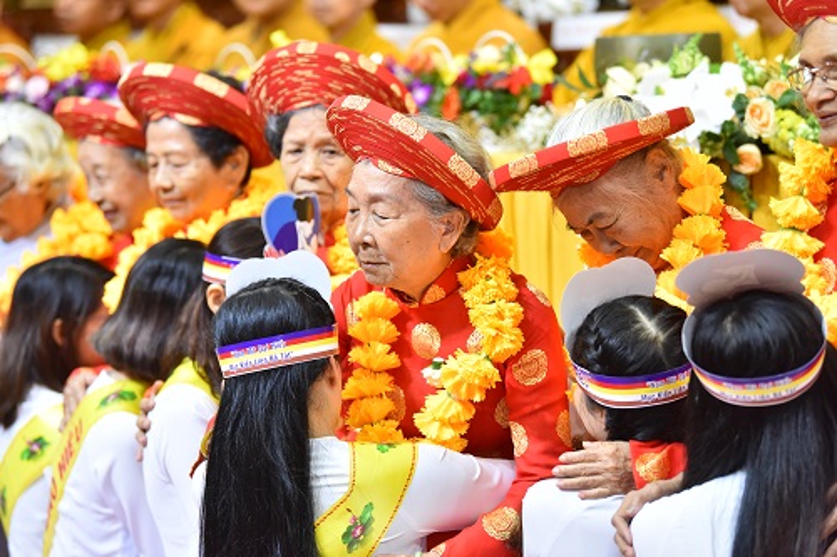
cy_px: 278
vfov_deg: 11.2
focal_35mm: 122
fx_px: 2835
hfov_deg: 16.8
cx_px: 418
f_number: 2.8
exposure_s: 1/160
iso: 2500
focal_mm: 122
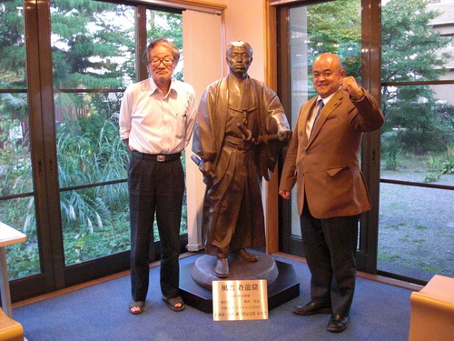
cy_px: 170
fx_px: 472
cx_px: 227
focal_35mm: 36
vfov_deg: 39.7
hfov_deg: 51.4
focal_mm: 6.3
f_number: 2.8
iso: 800
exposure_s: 1/60
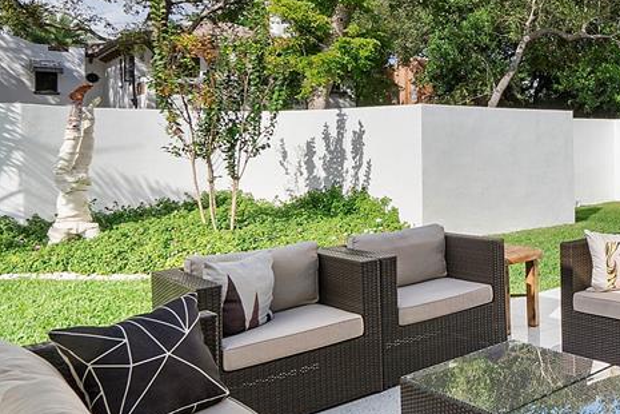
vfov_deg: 39.6
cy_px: 150
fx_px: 568
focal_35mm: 33
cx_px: 616
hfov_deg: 47.7
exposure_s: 1/125
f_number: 11
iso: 100
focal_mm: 10
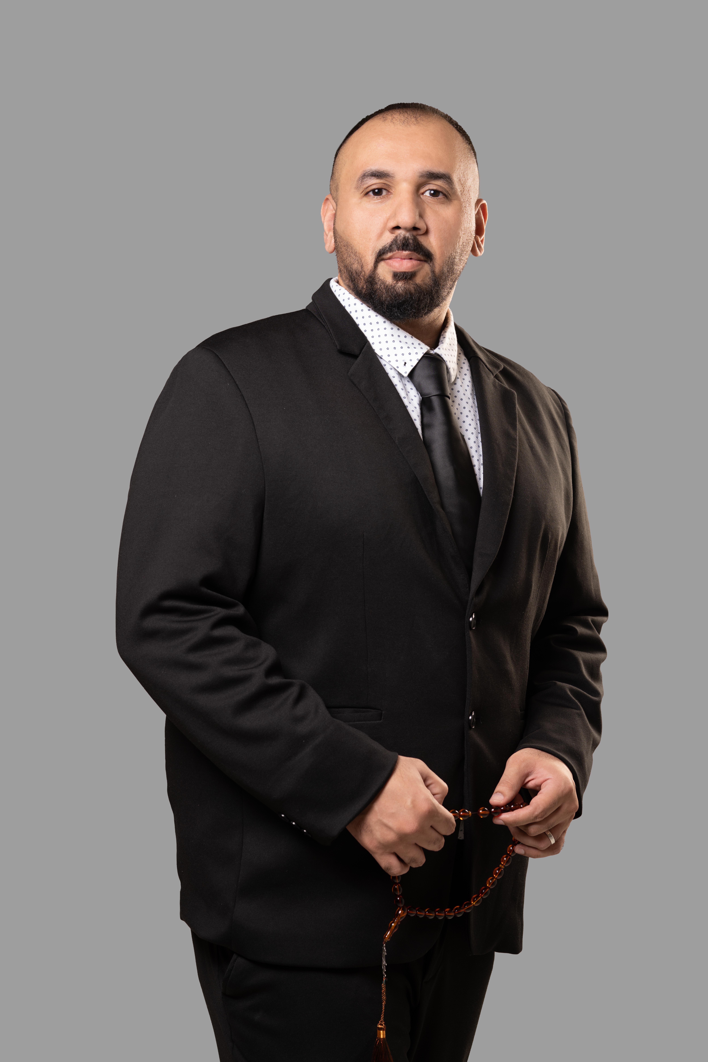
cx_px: 354
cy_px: 531
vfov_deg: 23.9
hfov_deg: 16.1
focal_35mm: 85
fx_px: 2507
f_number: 5
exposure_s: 1/100
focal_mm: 85
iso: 80
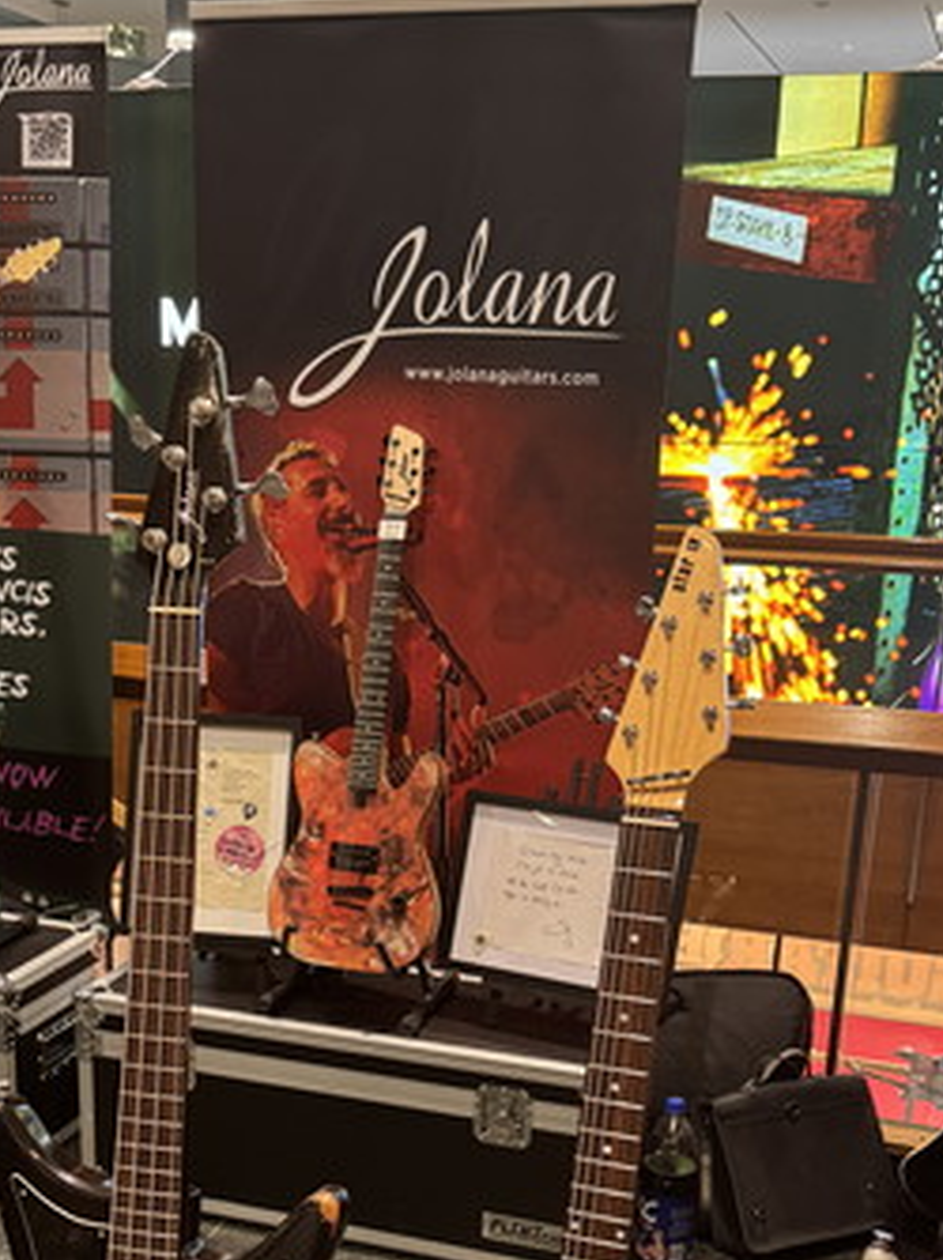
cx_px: 407
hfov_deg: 31.4
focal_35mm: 46
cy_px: 947
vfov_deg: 40.1
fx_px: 1673
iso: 320
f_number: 1.78
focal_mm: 6.76
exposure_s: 1/50
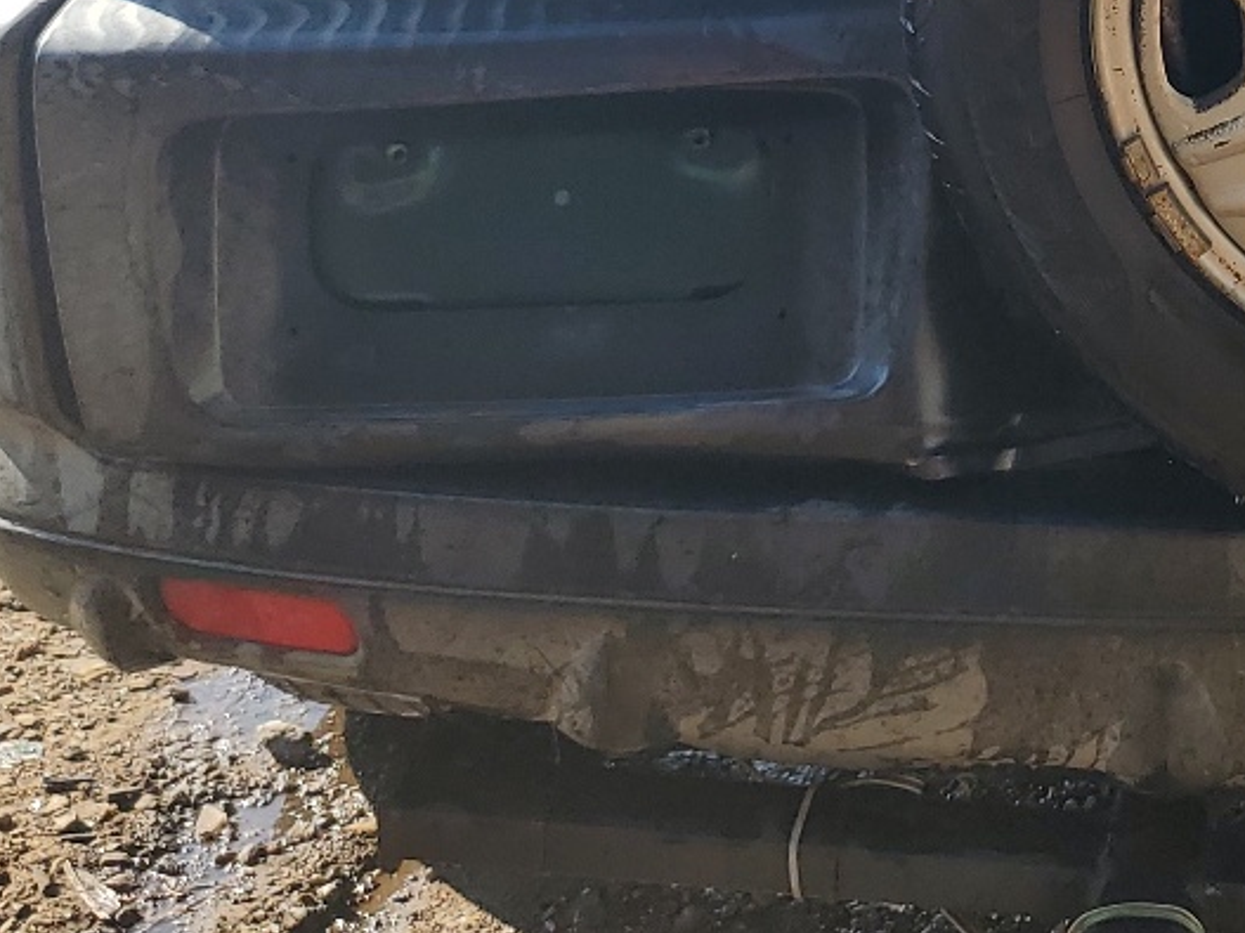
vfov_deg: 17.7
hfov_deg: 23.5
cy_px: -201
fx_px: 2841
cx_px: 1280
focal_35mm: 79
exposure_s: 1/1111
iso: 50
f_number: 1.5
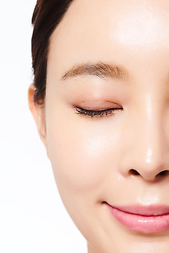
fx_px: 739
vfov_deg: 19.4
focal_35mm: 105
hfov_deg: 13.1
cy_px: 126
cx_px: 84
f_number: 16
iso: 64
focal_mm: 105
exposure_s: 1/125
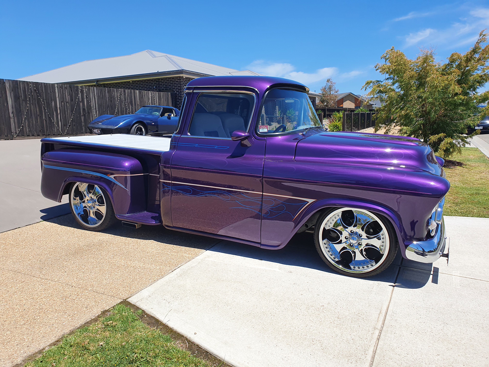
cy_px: 184
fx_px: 367
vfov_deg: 53.1
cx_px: 244
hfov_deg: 67.3
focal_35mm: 26
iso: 50
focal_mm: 4.32
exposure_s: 1/1584
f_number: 2.4
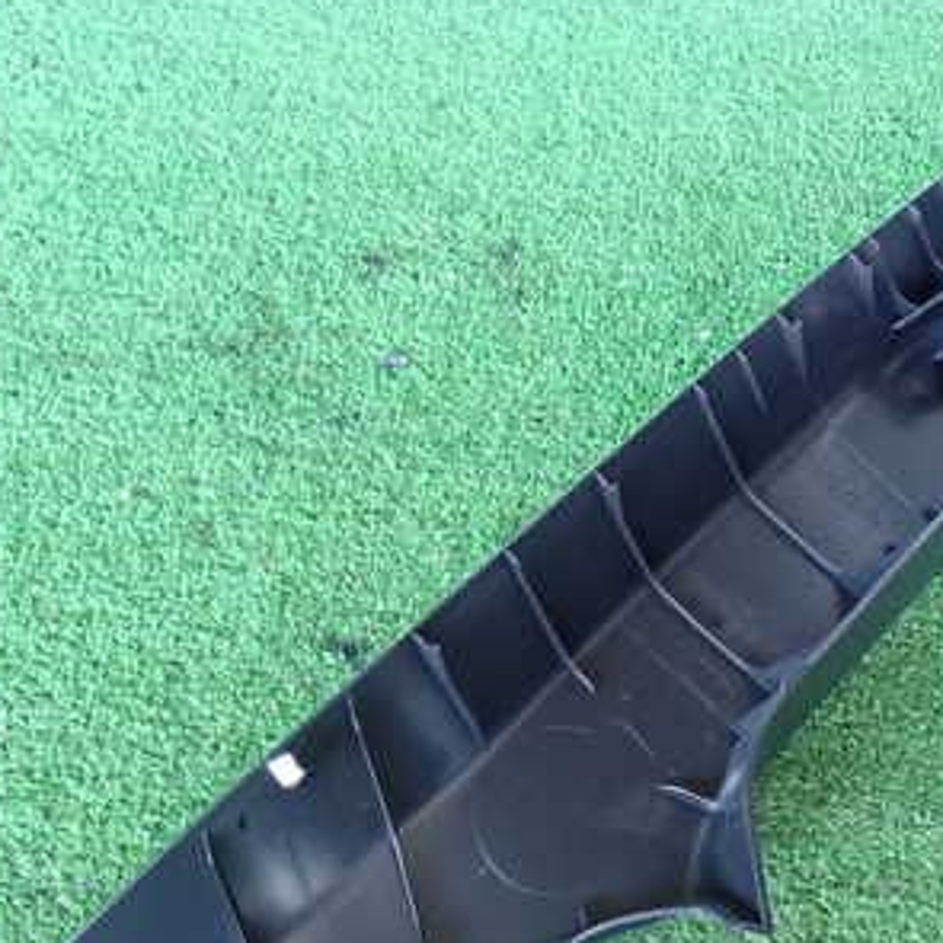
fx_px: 1664
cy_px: 575
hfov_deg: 31.3
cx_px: 662
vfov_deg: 31.5
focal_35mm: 54
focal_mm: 5.4
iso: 500
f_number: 2.3
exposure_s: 1/30
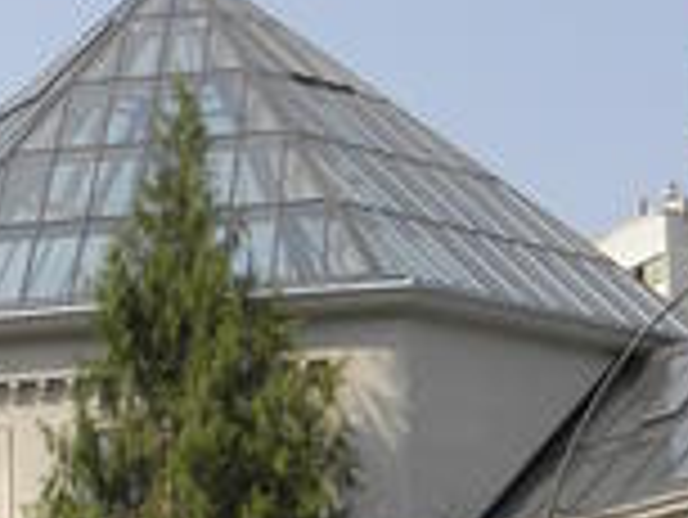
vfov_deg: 10.3
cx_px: -108
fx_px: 2745
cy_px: 865
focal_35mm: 138
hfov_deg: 13.9
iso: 64
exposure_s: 1/200
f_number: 5.6
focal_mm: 5.9
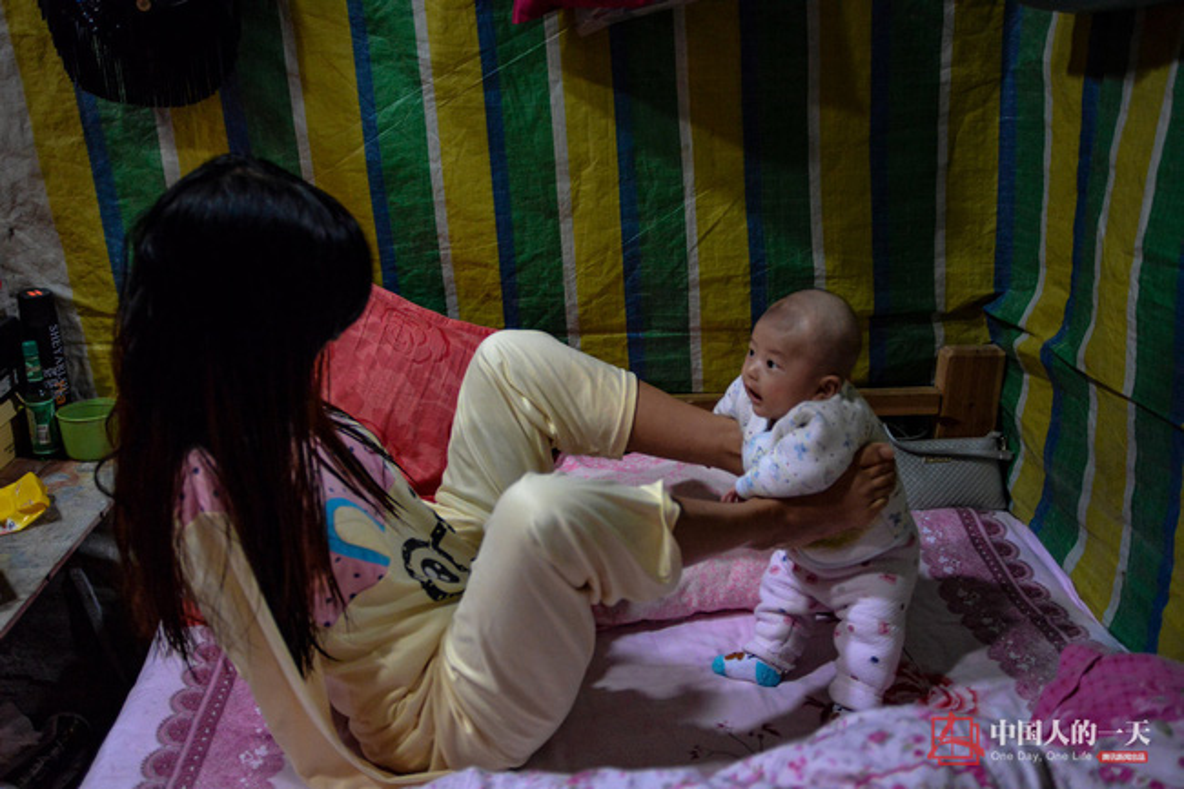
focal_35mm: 35
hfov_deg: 54.4
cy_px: 394
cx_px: 592
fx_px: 1151
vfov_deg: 37.8
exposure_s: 1/60
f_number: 2.8
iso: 6400
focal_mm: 35
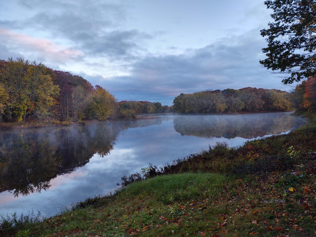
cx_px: 158
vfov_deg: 51.4
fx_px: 246
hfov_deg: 65.3
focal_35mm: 27
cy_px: 118
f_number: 1.7
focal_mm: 4.75
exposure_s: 1/235
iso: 100
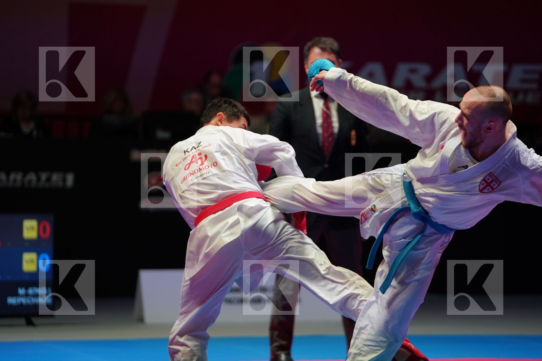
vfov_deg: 8.3
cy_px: 180
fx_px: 2484
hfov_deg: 12.5
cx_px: 271
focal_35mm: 165
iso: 1250
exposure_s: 1/1000
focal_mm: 165
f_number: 2.8
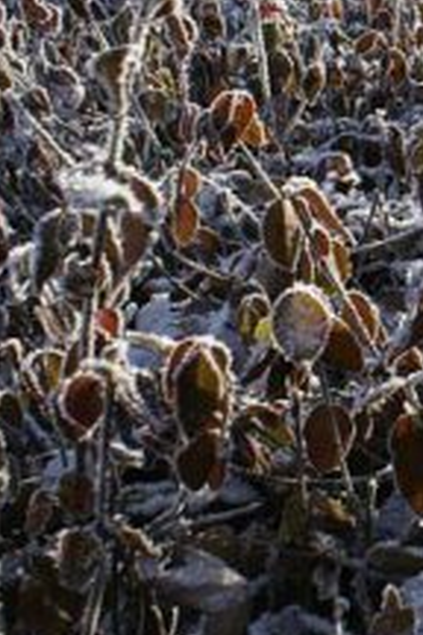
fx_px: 1322
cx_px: 752
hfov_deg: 15.7
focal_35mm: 75
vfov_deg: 26.7
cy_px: 162
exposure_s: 1/80
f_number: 10
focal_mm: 18
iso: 100
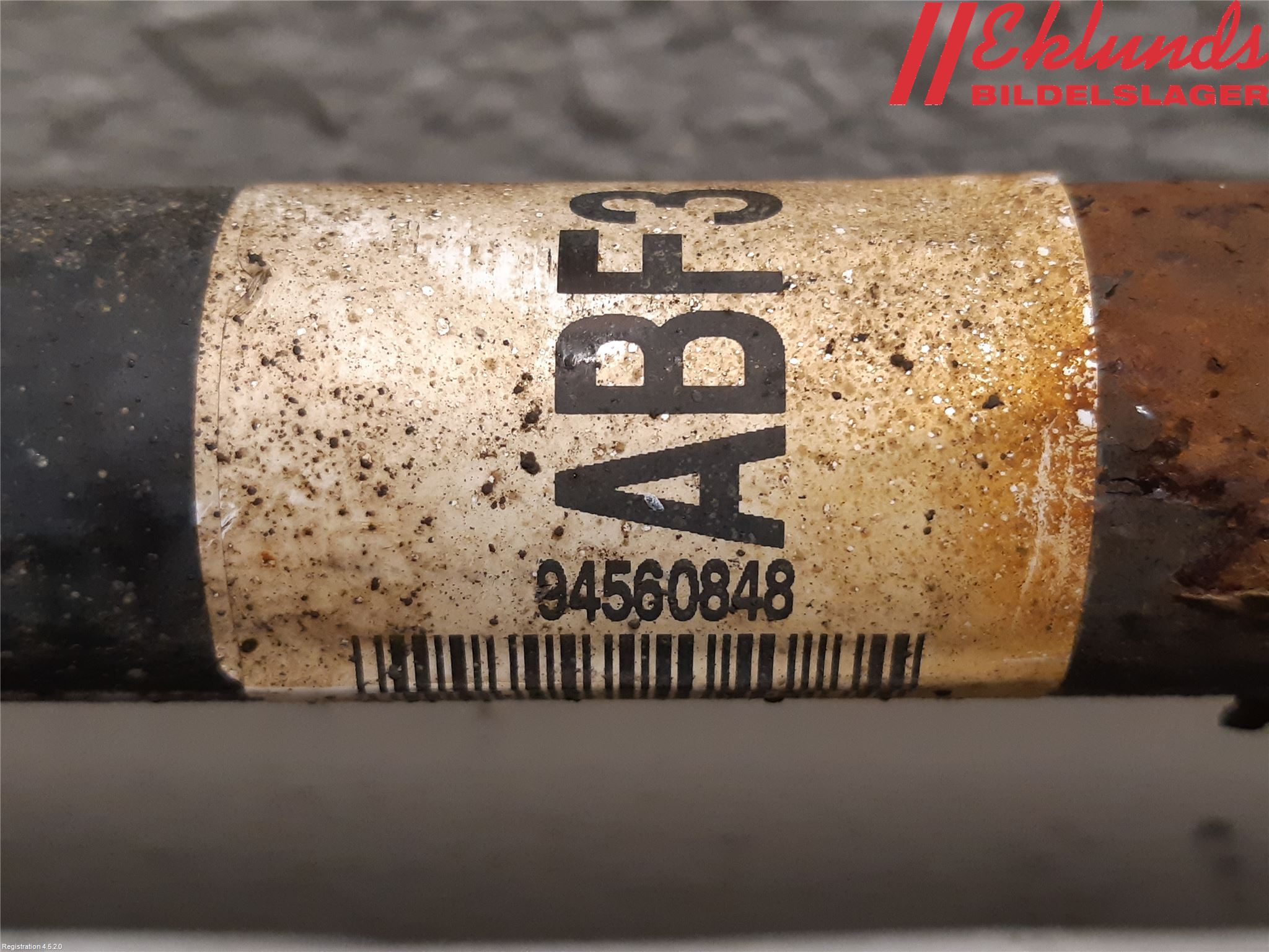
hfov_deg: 67.3
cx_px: 634
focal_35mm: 26
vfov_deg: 53.1
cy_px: 476
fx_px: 953
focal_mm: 3.93
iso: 250
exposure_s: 1/50
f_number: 1.7
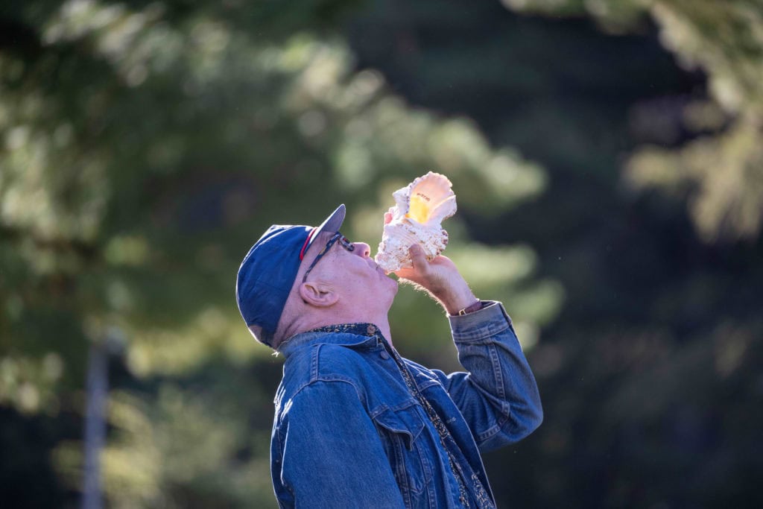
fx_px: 4239
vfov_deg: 6.9
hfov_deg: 10.3
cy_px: 254
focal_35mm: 200
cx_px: 382
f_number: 2.8
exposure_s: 1/2500
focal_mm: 200
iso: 640
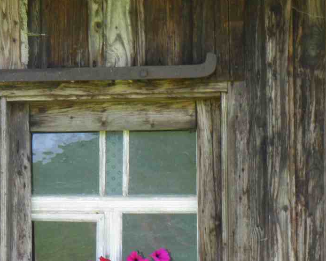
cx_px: 167
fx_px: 1736
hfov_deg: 10.7
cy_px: 279
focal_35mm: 180
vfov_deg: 8.5
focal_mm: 14.4
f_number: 3.9
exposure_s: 1/50
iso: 50
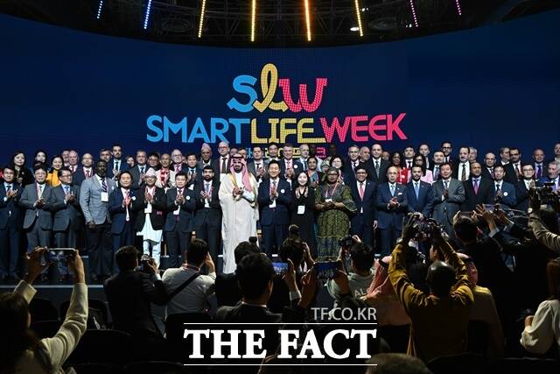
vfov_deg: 36.9
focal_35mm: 36
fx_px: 560
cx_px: 280
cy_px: 187
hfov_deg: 53.1
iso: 2000
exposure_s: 1/250
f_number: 5.6
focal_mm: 36
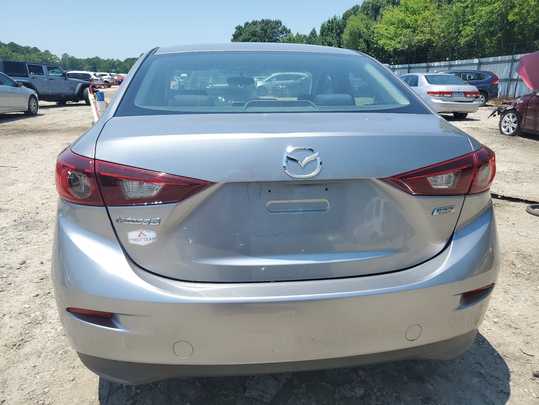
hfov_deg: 67.3
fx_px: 405
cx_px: 270
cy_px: 202
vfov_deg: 53.1
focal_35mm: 26
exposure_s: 1/2500
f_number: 1.5
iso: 50
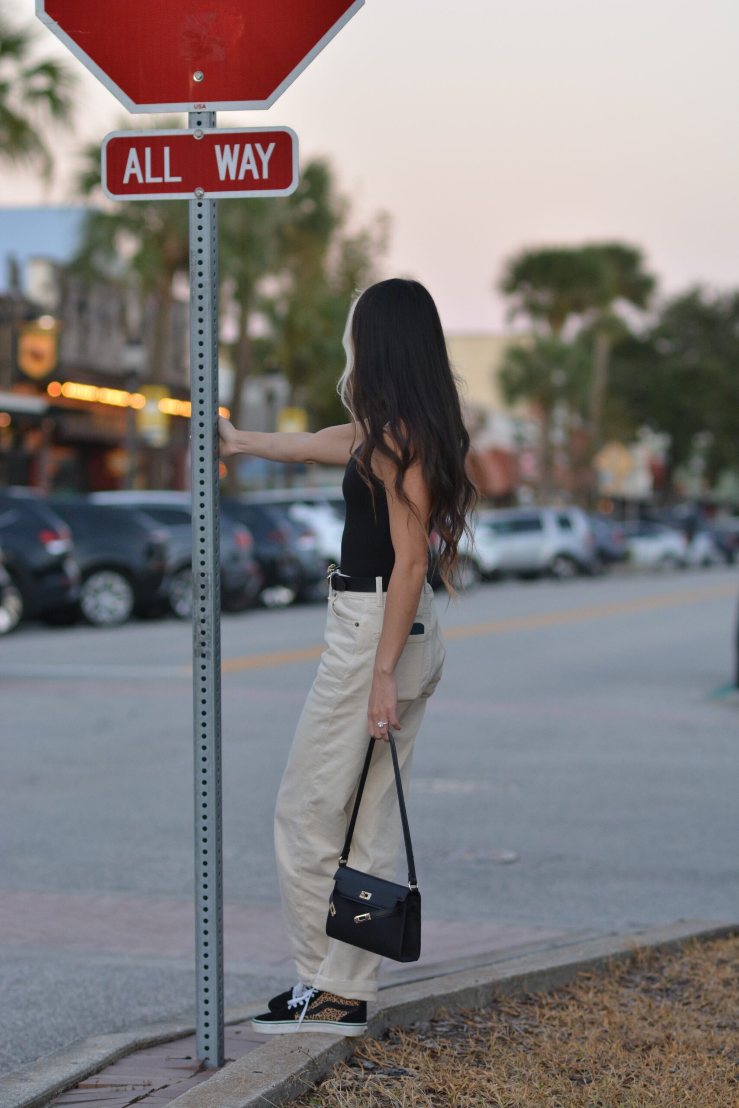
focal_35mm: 128
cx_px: 370
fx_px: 3925
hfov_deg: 10.8
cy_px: 554
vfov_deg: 16.1
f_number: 2.5
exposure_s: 1/640
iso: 800
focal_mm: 85
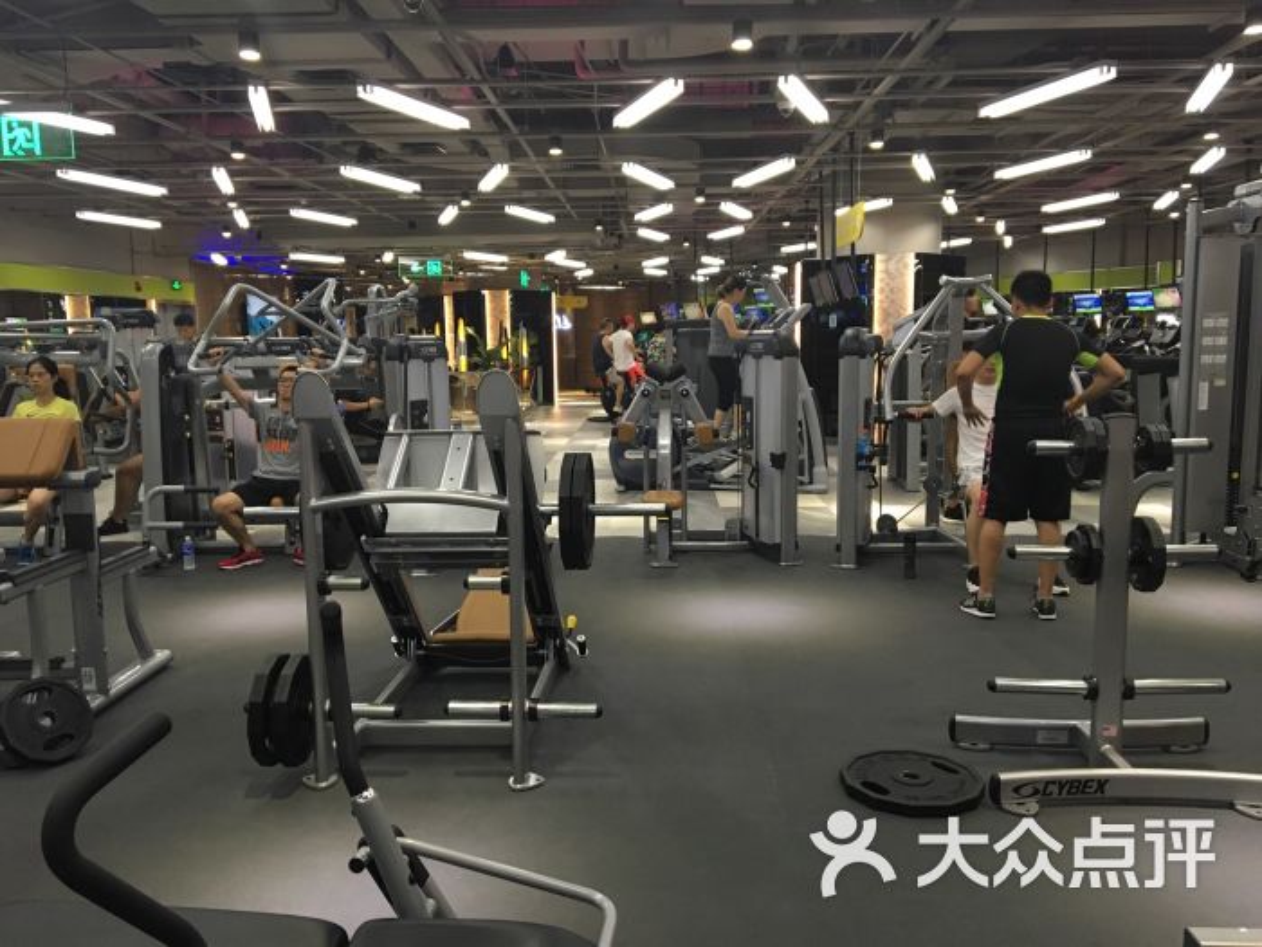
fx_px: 1057
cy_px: 474
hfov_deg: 61.7
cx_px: 631
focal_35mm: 29
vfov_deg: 48.2
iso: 160
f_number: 2.2
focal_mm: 4.15
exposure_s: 1/33
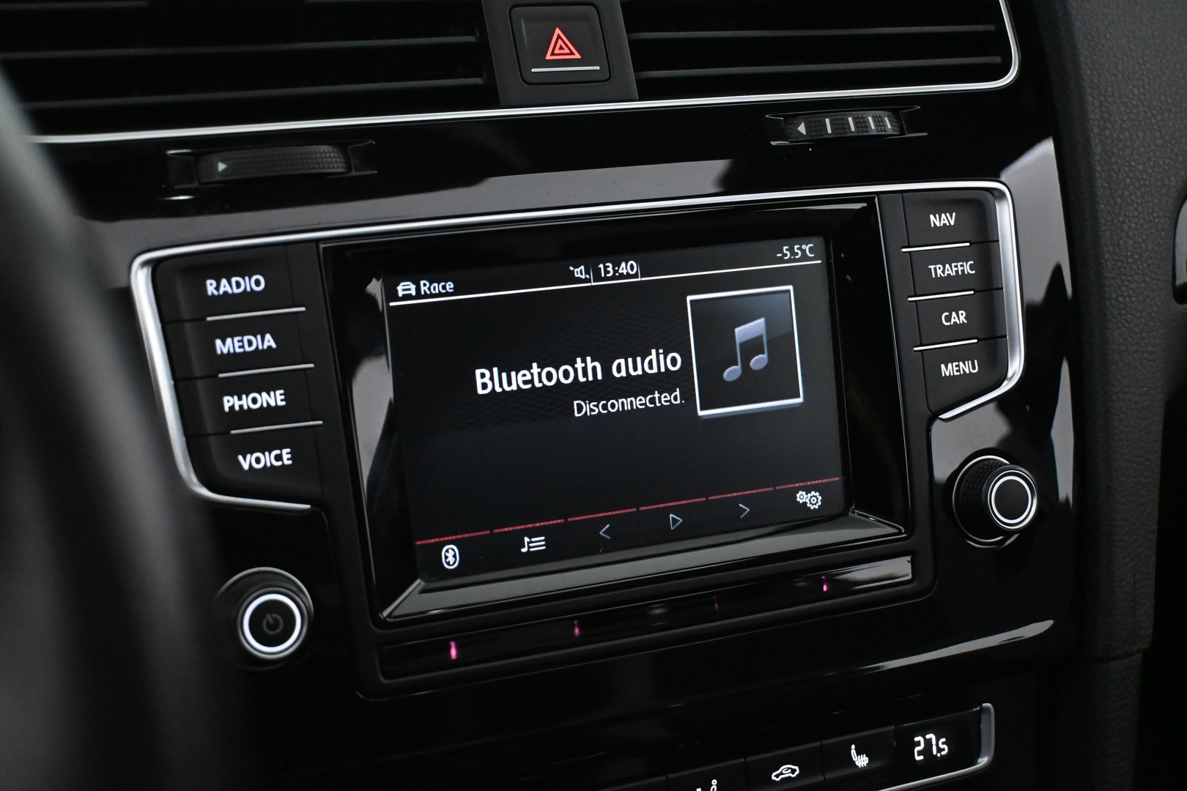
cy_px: 396
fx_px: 1681
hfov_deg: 38.9
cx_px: 594
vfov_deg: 26.5
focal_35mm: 51
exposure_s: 1/60
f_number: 5
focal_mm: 34
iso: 7200
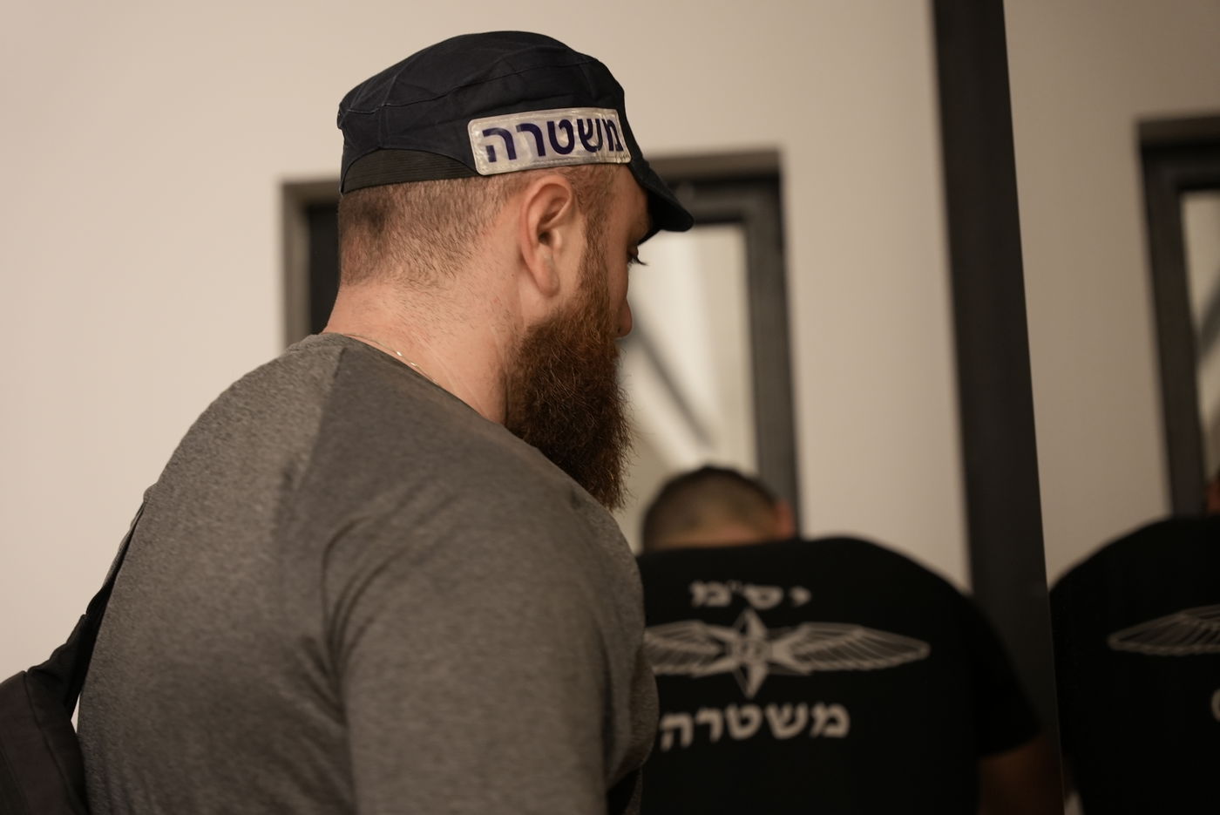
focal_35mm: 70
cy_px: 408
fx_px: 2373
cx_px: 610
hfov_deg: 28.8
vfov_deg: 19.5
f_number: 2.8
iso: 2000
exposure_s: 1/100
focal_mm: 70
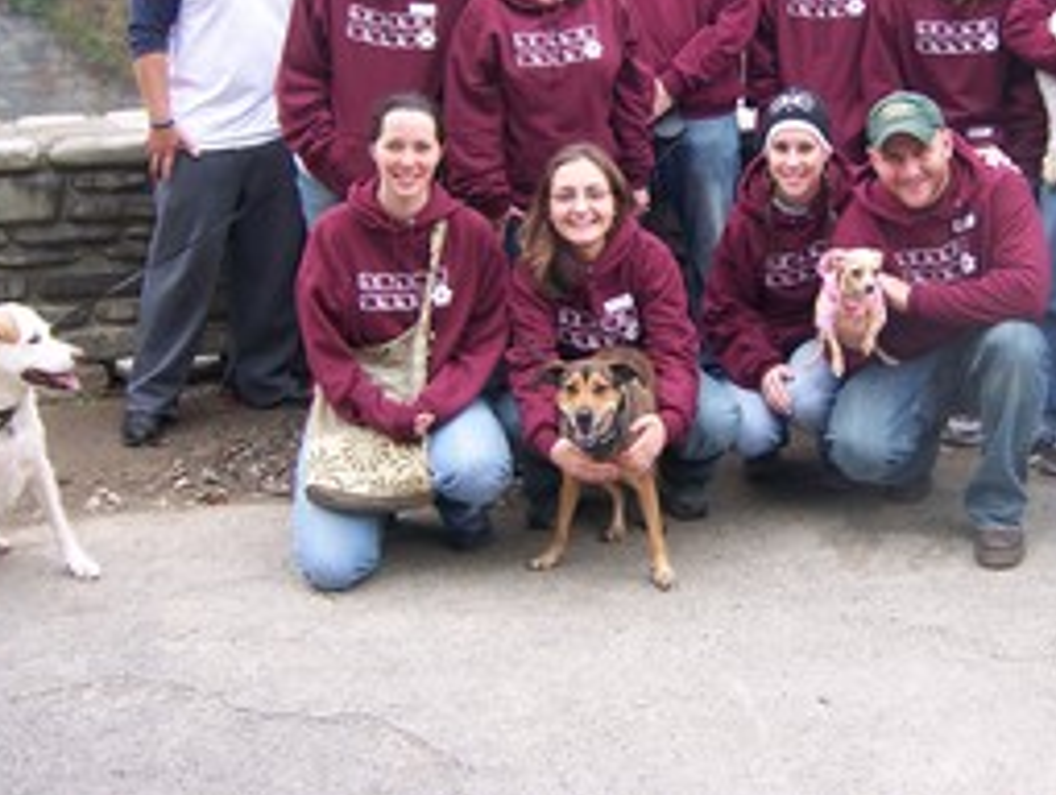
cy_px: 205
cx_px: 750
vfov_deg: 26.3
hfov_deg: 34.4
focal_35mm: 55
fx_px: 1680
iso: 80
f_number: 2.8
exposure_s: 1/60
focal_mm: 6
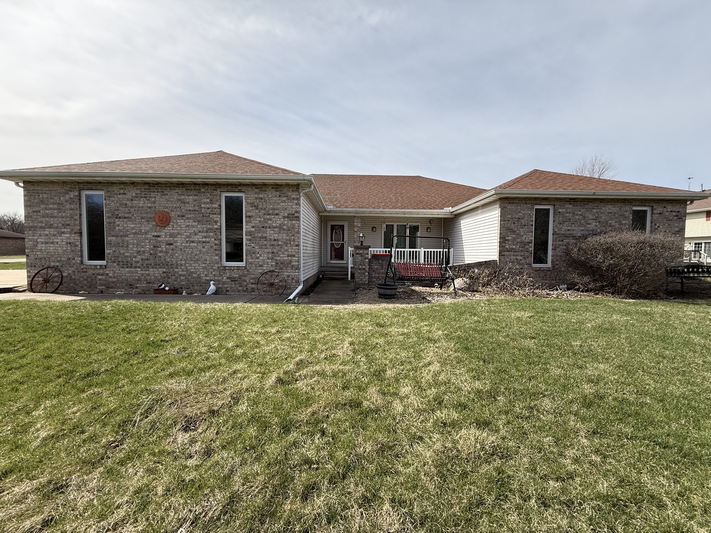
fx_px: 288
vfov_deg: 85.7
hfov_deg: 102.1
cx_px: 356
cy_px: 266
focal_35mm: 14
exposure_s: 1/1613
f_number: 2.2
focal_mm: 2.22
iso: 64
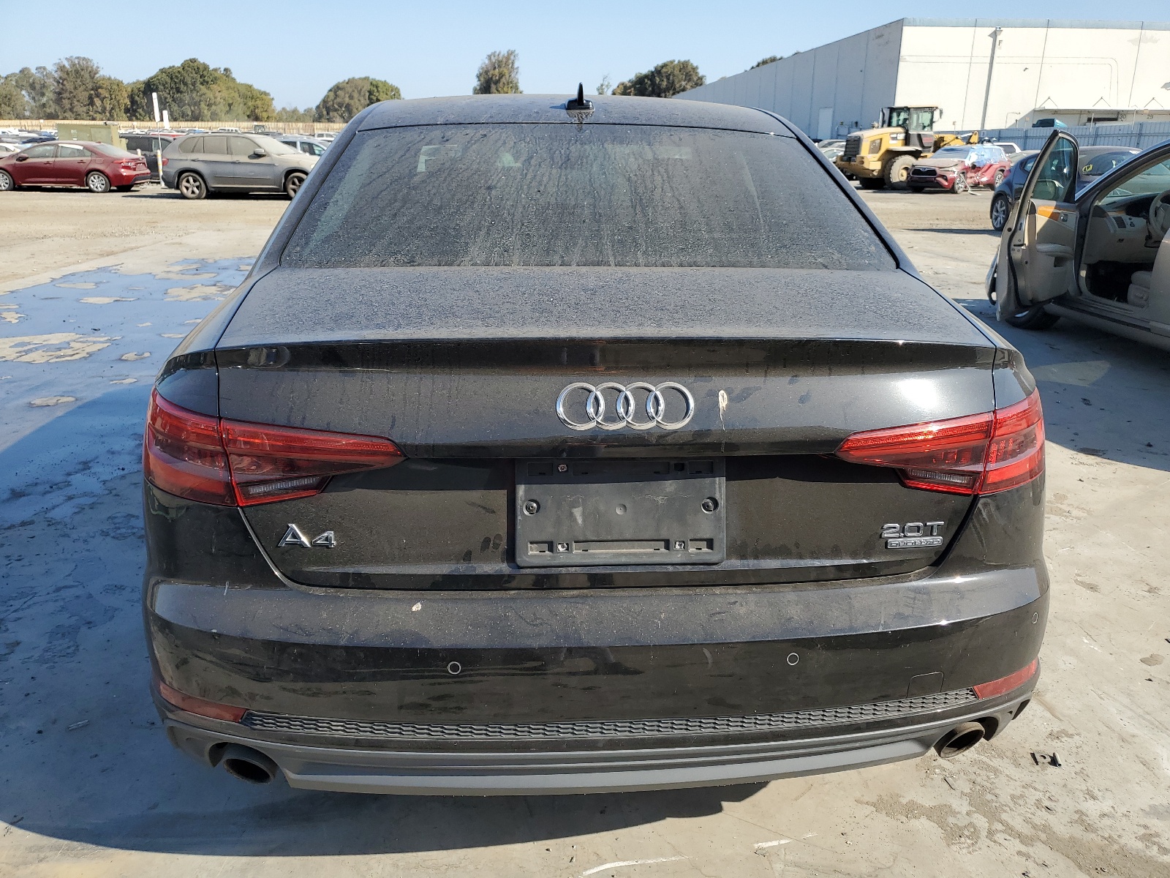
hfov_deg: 67.3
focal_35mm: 26
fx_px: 879
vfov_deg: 53.1
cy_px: 439
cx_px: 585
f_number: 1.5
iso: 50
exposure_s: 1/2000
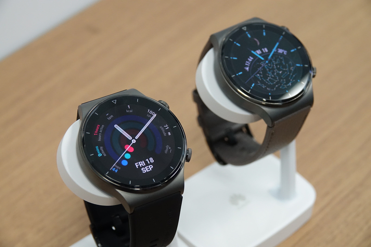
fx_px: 979
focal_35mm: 95
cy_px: 124
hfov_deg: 21.5
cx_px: 186
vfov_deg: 14.4
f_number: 3.5
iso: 1250
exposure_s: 1/100
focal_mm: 34.68
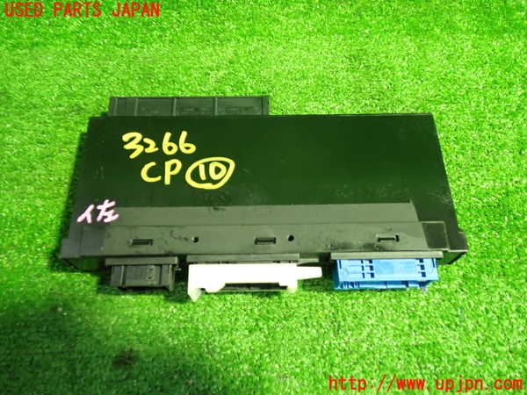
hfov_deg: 60.0
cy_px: 198
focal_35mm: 30
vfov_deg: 46.8
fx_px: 457
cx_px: 264
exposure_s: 1/30
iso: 640
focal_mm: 5.4
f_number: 2.3
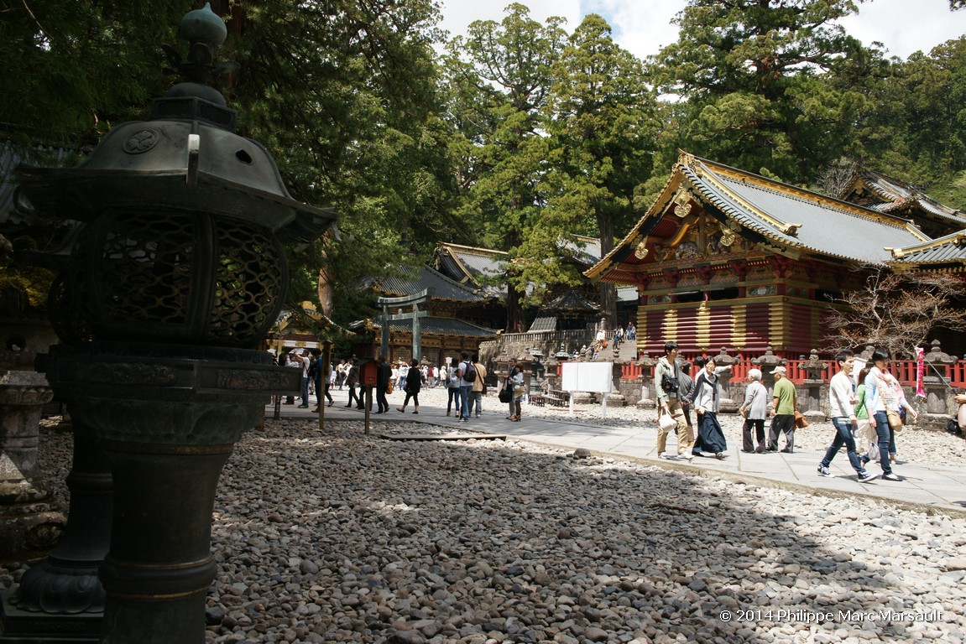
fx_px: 805
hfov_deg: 61.9
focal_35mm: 30
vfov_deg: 43.6
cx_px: 483
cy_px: 322
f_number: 11
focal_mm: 30
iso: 400
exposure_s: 1/200
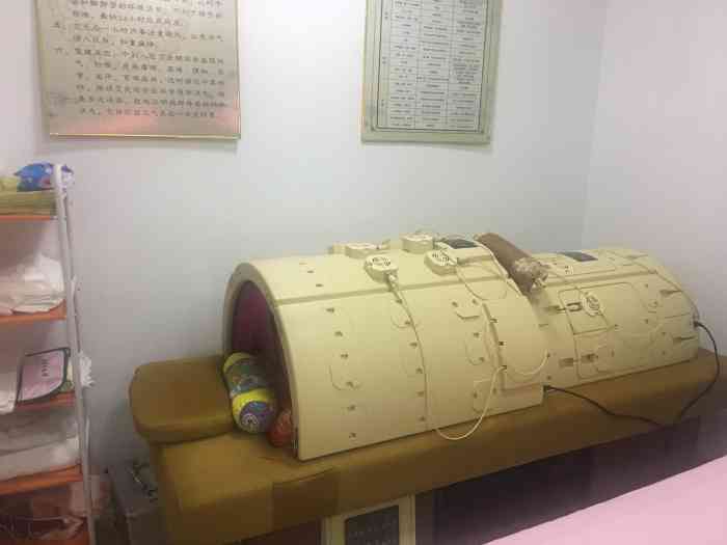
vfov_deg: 48.2
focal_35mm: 29
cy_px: 272
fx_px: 609
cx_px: 364
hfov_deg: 61.7
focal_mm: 4.15
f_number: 2.2
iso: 64
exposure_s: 1/15
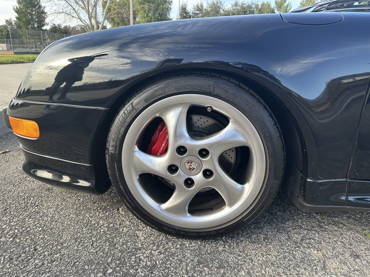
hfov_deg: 71.6
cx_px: 185
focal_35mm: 24
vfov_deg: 56.8
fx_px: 257
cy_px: 138
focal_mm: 6.86
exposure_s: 1/564
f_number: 1.78
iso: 80
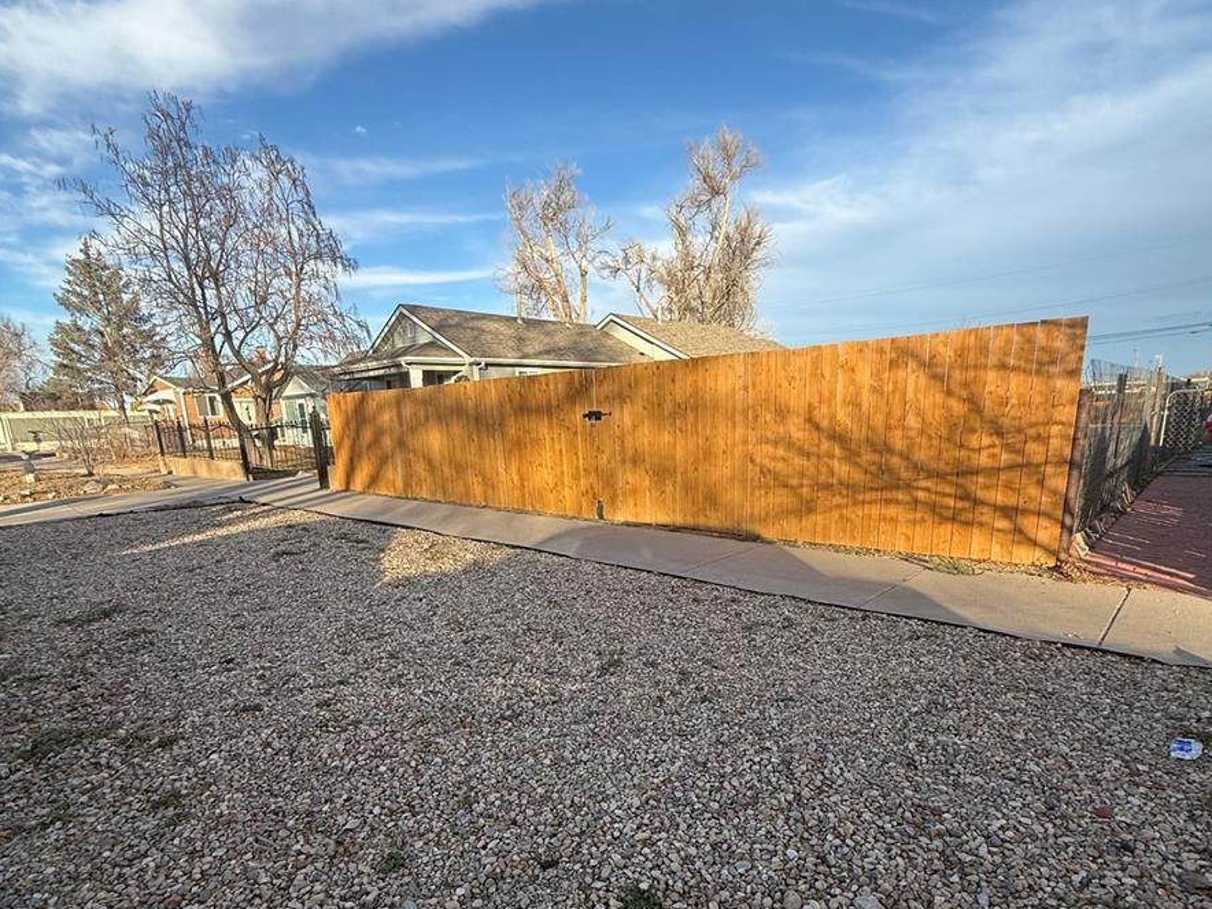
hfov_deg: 84.7
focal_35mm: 19
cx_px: 614
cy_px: 583
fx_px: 665
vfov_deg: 67.3
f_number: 2.2
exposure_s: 1/841
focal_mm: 2.22
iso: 50
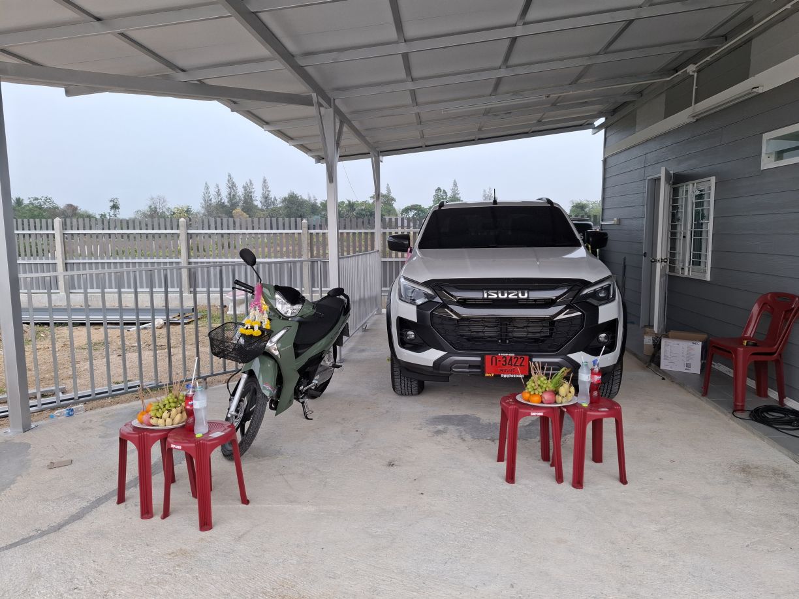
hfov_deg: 73.9
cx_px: 400
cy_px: 300
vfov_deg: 58.9
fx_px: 531
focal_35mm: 23
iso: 50
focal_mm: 5.54
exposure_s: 1/120
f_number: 1.8
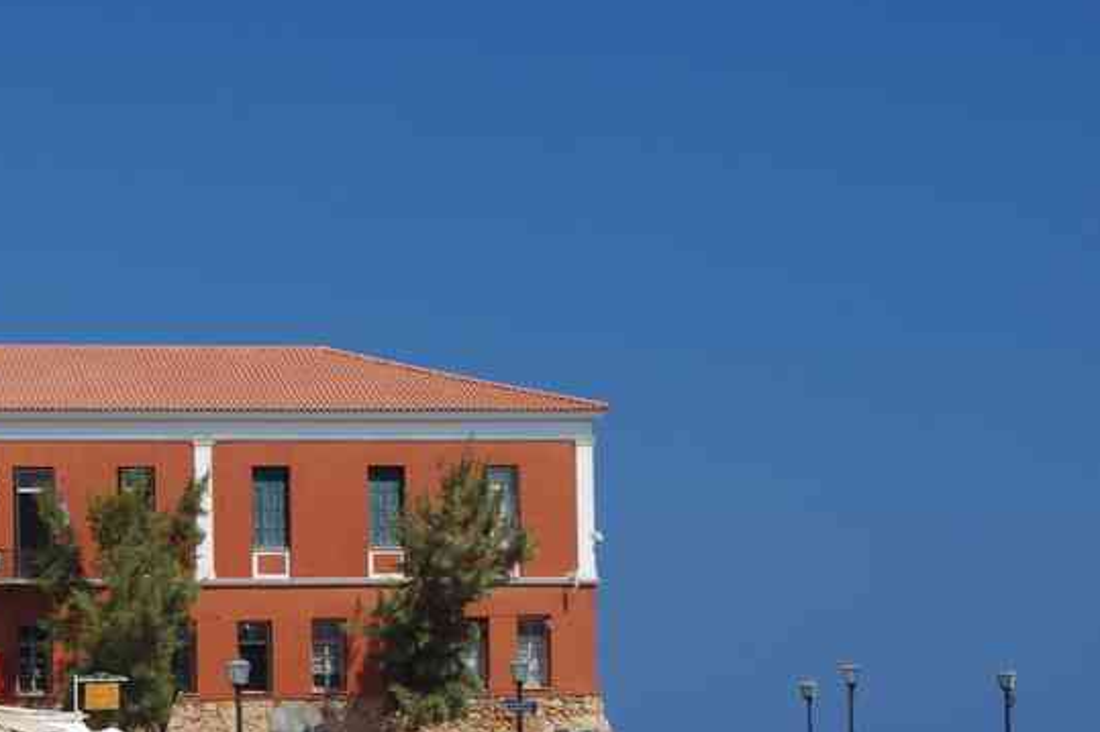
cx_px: 338
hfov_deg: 13.4
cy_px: 571
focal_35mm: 153
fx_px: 4671
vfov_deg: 9.0
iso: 200
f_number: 11
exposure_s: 1/125
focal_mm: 55
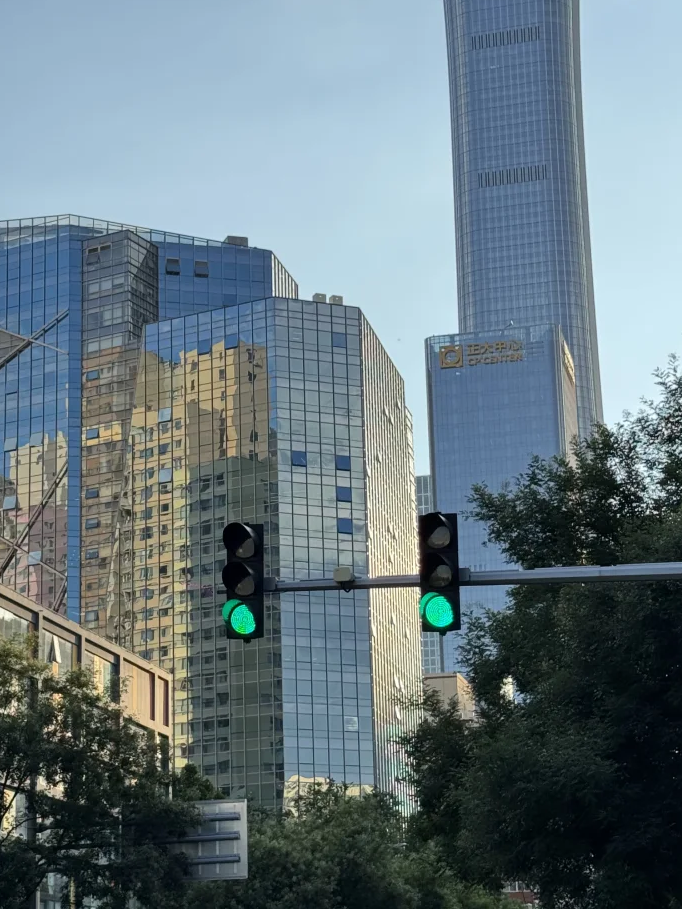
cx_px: 233
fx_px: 1996
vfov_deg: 25.7
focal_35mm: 76
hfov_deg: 19.3
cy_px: 477
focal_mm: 6.76
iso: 64
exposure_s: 1/1869
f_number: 1.78
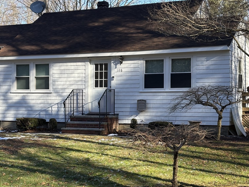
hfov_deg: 26.9
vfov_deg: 20.4
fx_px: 518
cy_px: 108
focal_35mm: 72
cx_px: 90
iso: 40
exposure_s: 1/884
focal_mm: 5.96
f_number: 1.6
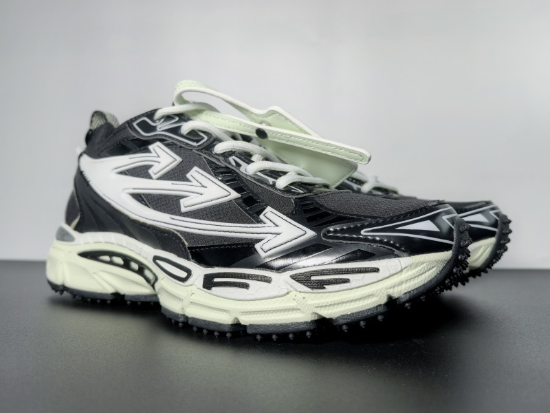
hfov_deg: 65.3
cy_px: 206
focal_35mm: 27
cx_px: 275
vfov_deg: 51.4
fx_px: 429
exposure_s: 1/528
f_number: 2
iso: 50
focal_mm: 6.98
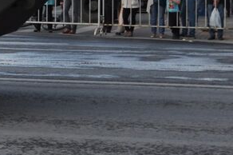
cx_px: -163
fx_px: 1190
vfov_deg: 7.4
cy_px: -56
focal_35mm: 184
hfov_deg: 10.6
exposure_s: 1/320
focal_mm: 28
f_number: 2.8
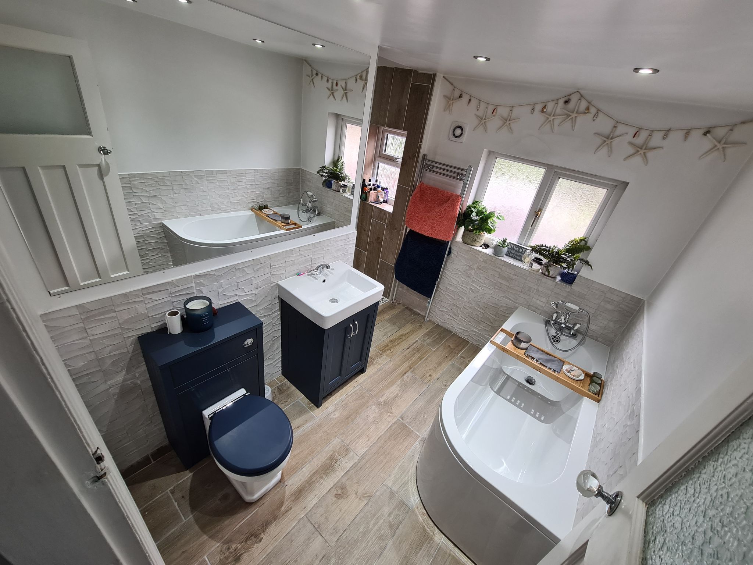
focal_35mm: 13
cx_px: 376
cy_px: 282
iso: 125
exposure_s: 1/50
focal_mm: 2.2
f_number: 2.2
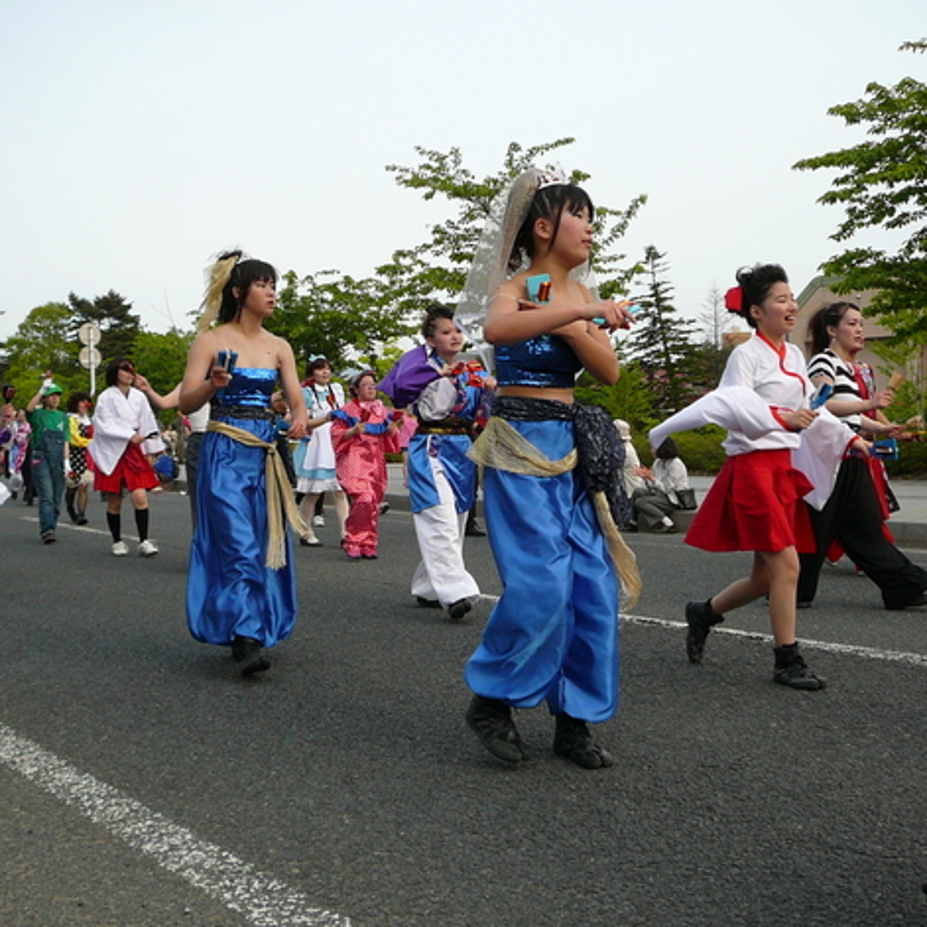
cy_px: 466
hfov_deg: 40.0
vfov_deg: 40.0
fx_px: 1272
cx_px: 486
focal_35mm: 42
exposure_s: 1/400
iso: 100
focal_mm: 5.2
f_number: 2.8
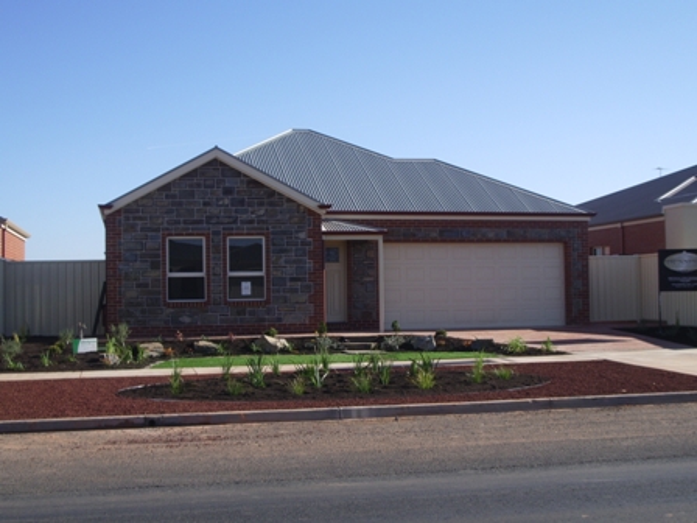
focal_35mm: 50
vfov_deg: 29.1
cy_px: 262
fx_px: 1007
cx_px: 348
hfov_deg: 38.2
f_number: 5
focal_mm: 8.2
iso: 50
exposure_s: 1/250
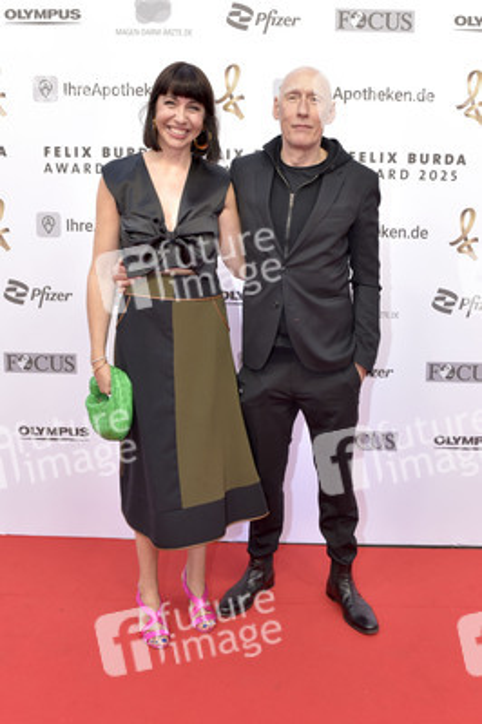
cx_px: 241
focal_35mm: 26
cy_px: 362
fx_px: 523
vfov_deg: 69.4
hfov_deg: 49.5
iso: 400
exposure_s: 1/200
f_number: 5.6
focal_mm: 26
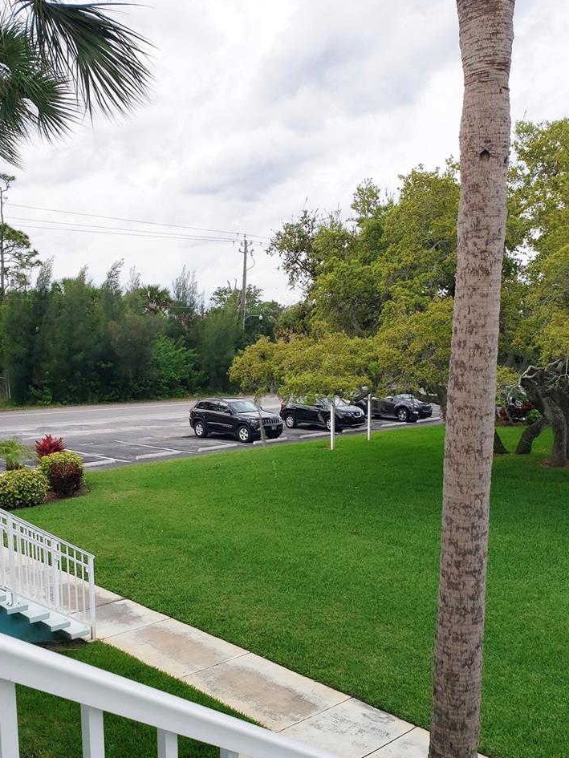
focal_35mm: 33
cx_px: 306
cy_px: 447
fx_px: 723
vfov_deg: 55.0
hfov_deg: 42.9
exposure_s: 1/1177
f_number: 2.4
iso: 50
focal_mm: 4.3
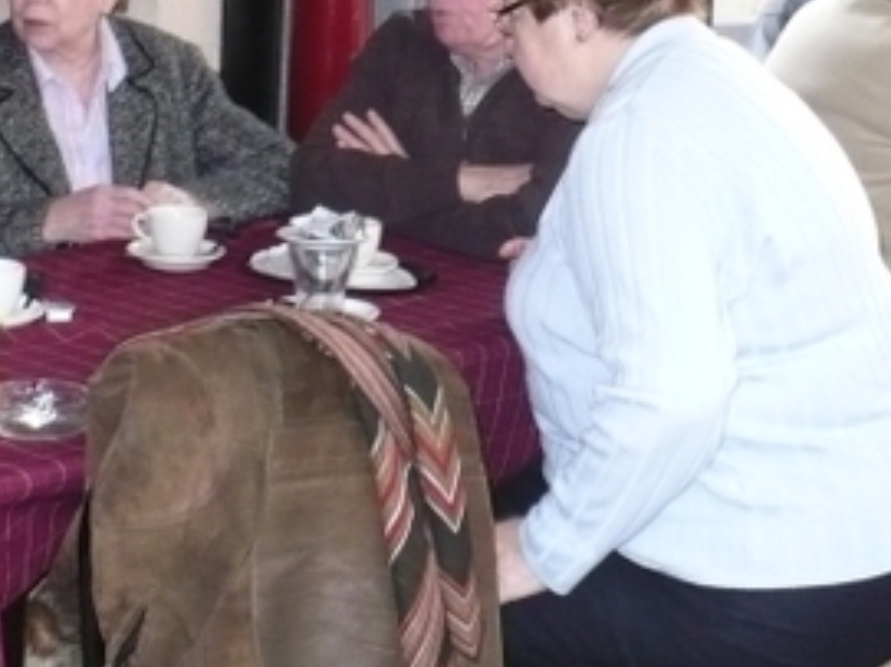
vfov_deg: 17.8
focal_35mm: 82
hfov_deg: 23.7
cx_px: 256
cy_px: 151
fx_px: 2110
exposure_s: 1/30
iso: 400
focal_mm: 6.1
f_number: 2.8
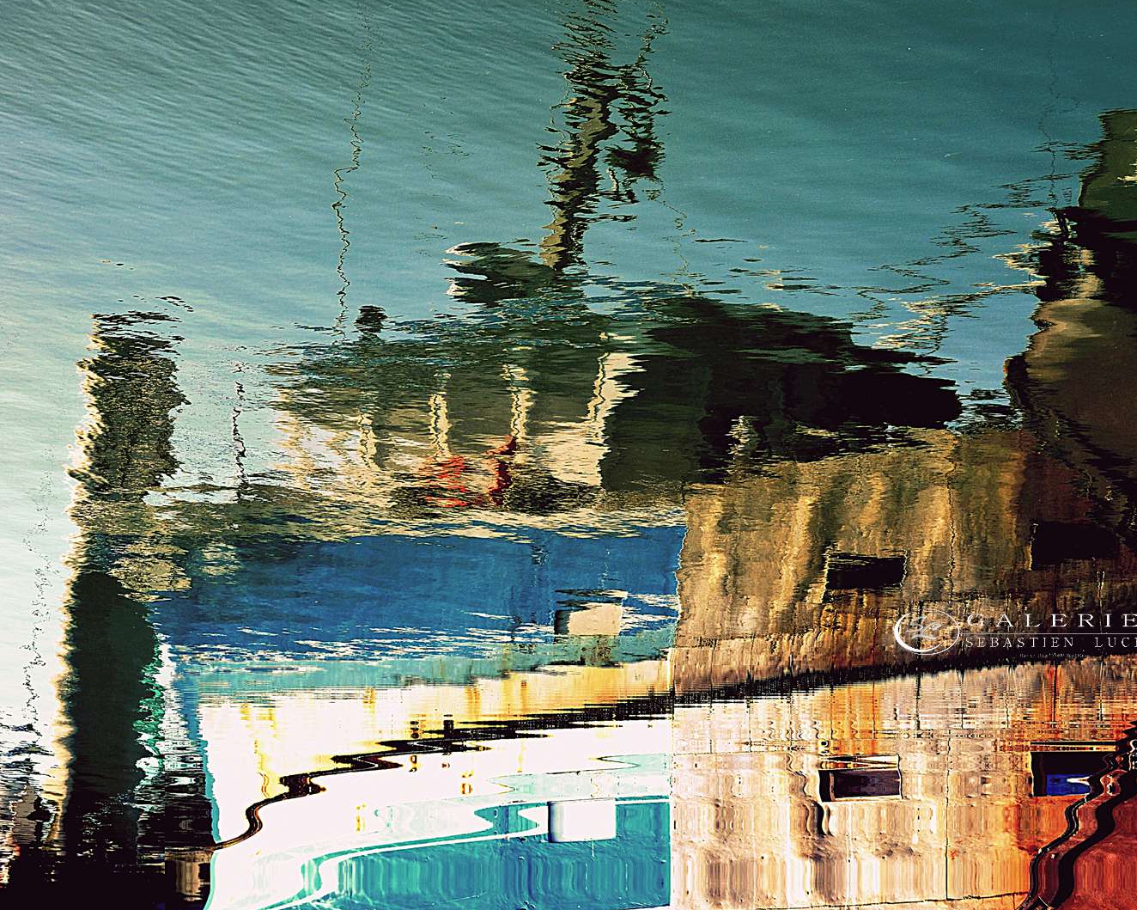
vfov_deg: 16.4
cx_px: 660
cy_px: 453
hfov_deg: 20.5
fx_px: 3148
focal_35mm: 94
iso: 400
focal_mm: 55
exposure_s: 1/320
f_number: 9
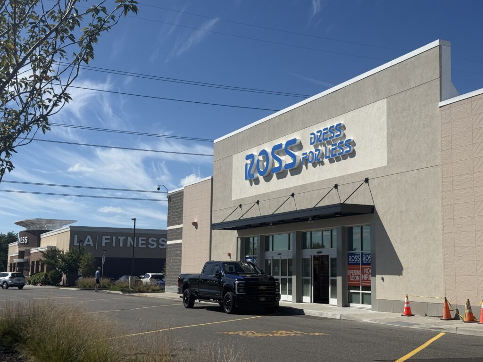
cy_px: 181
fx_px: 670
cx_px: 242
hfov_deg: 39.7
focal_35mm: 48
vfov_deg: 30.3
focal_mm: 6.76
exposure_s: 1/8772
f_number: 1.78
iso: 64
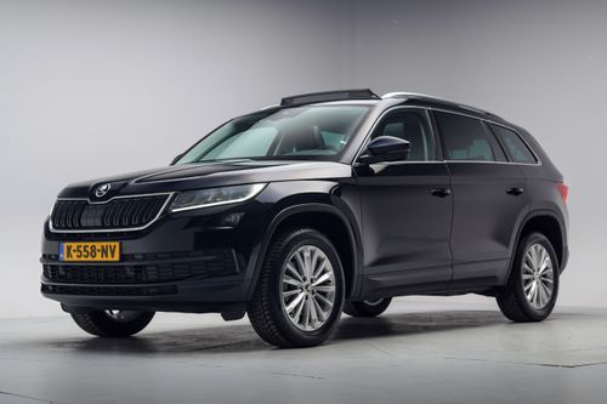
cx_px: 304
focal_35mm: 50
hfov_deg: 39.6
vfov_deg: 27.0
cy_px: 202
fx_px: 843
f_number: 4
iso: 100
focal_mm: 50
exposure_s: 1/13
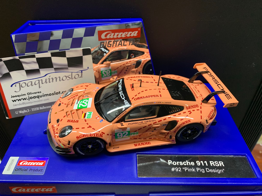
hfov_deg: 67.3
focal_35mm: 26
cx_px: 131
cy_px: 98
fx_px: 197
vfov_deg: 53.1
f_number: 1.8
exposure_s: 1/50
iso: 100
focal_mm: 4.25
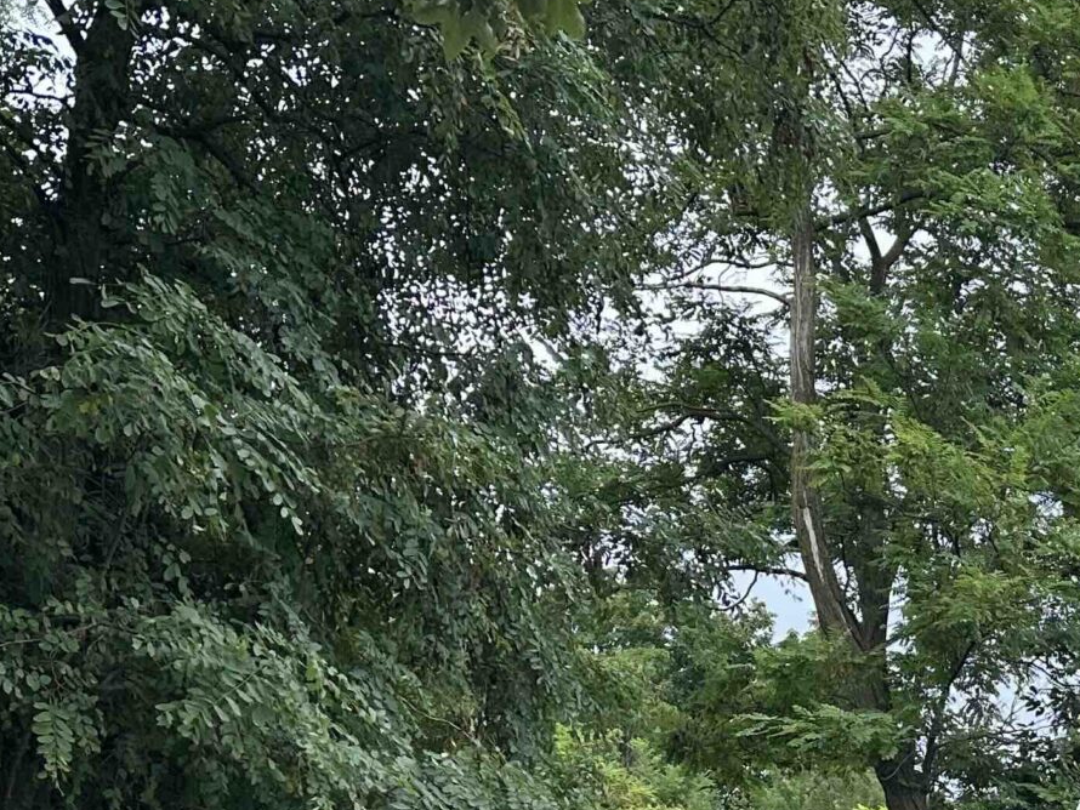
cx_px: 1136
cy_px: 1126
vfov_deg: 19.3
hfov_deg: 26.3
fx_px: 2153
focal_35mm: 69
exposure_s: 1/204
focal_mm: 6.86
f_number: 1.78
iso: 64
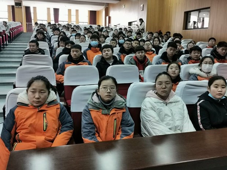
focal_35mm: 35
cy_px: 85
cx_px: 114
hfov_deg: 52.6
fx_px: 230
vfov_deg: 40.7
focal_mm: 5.58
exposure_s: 1/50
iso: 320
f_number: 1.8
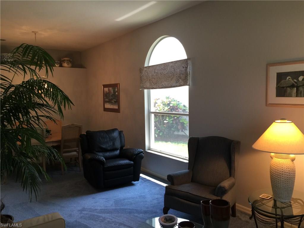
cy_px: 114
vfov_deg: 48.2
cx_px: 152
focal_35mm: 29
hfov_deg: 61.7
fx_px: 255
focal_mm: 4.15
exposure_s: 1/33
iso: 40
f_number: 2.2
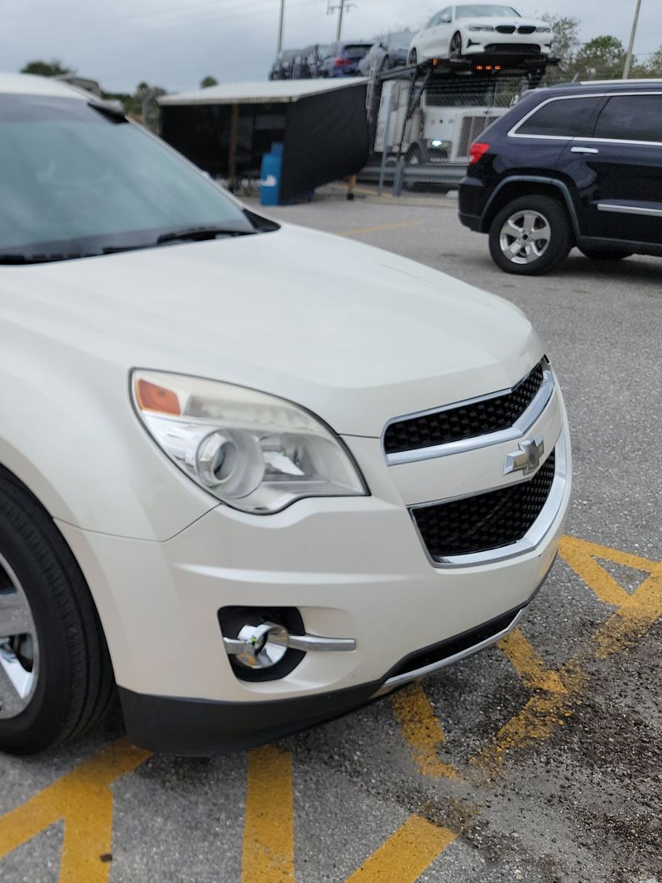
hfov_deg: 37.3
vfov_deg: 51.2
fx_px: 918
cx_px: 74
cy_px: 496
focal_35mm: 36
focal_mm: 6.7
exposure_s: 1/420
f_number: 1.8
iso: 50
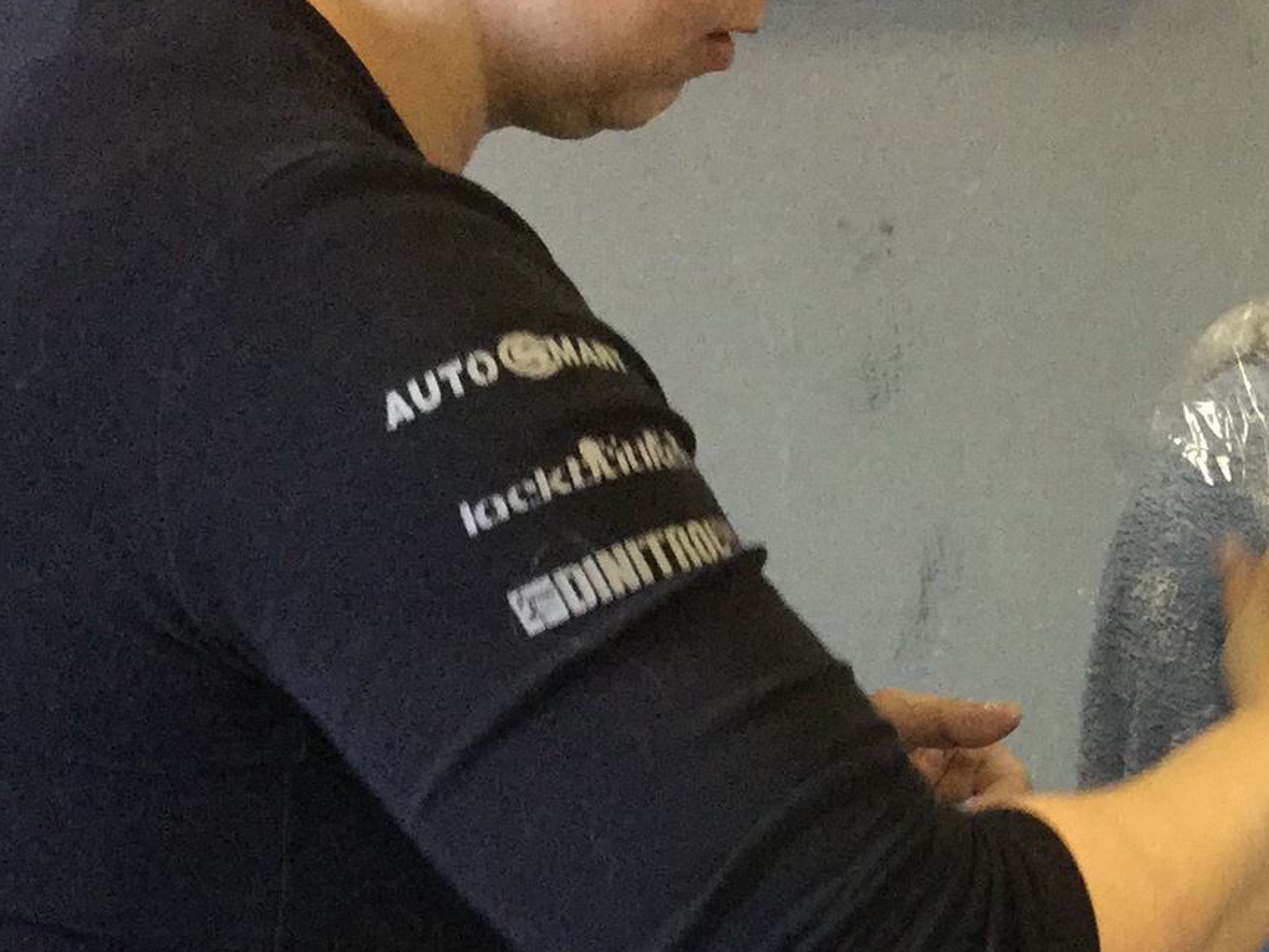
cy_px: 962
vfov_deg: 16.1
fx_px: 3300
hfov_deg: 20.0
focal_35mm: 90
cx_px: 1648
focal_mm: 3.3
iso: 200
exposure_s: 1/33
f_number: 2.4
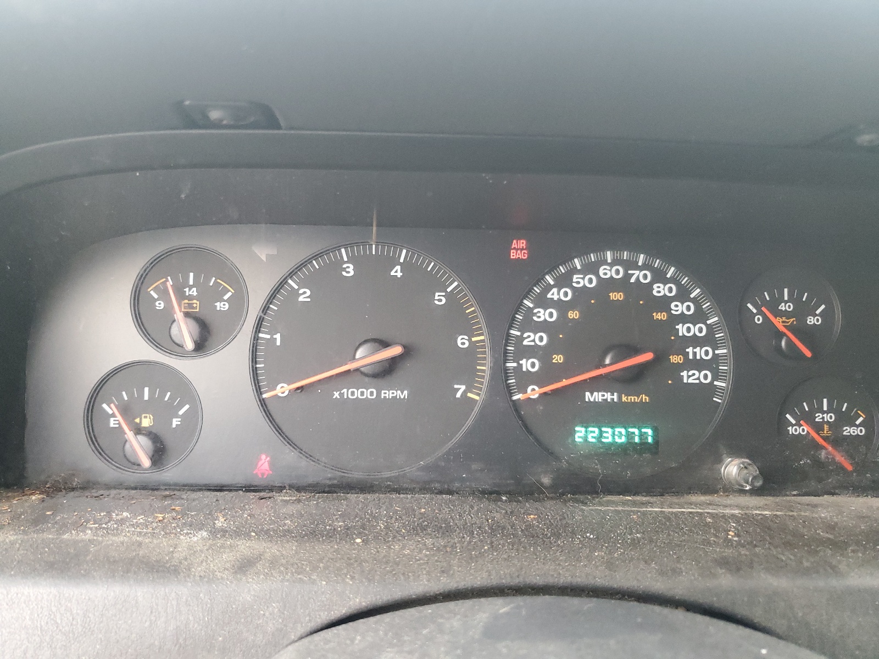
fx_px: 660
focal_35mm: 26
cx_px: 440
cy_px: 330
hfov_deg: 67.3
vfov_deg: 53.1
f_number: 1.5
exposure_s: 1/60.2
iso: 390
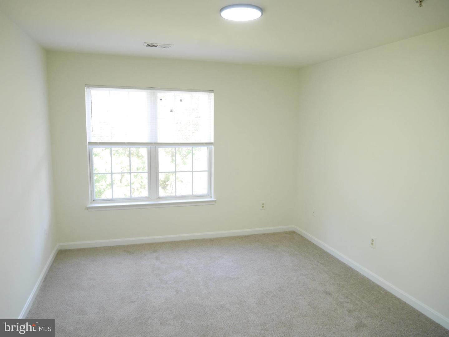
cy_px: 168
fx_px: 311
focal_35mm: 24
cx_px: 224
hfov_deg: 71.6
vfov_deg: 56.8
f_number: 3.5
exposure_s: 1/60
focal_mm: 12
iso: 500
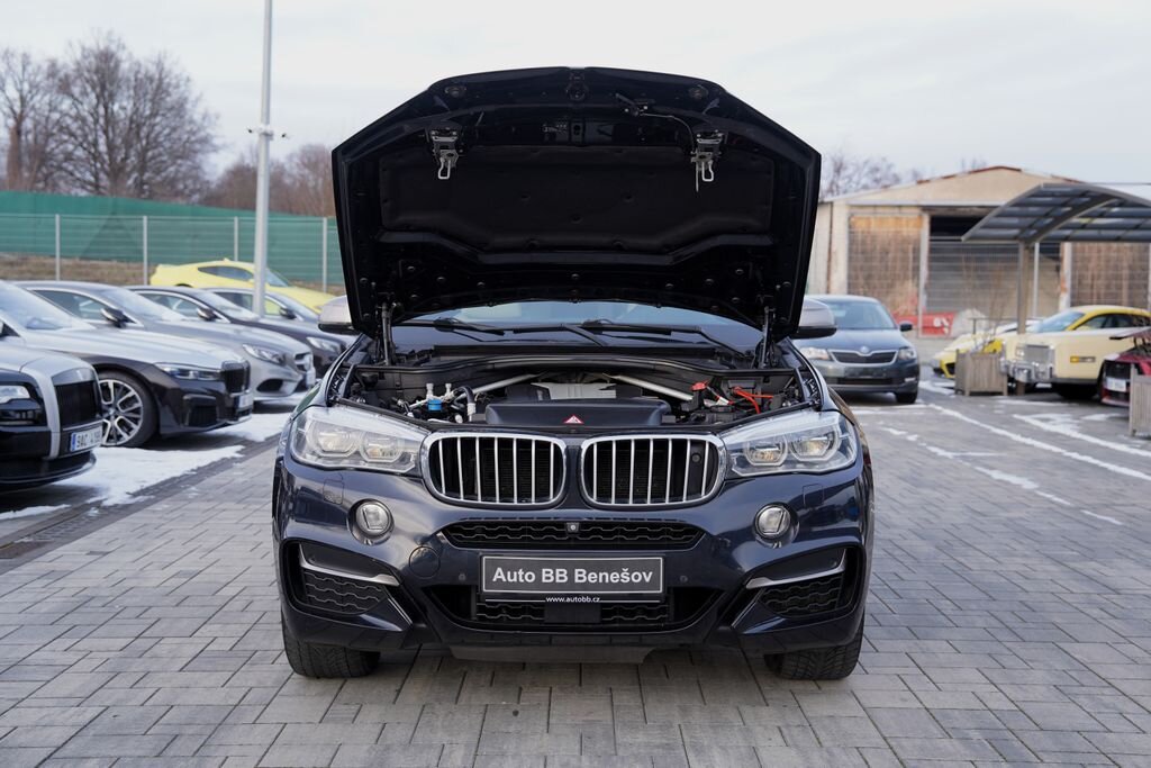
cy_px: 384
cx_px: 576
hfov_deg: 45.4
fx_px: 1375
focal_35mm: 43
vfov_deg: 31.2
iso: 100
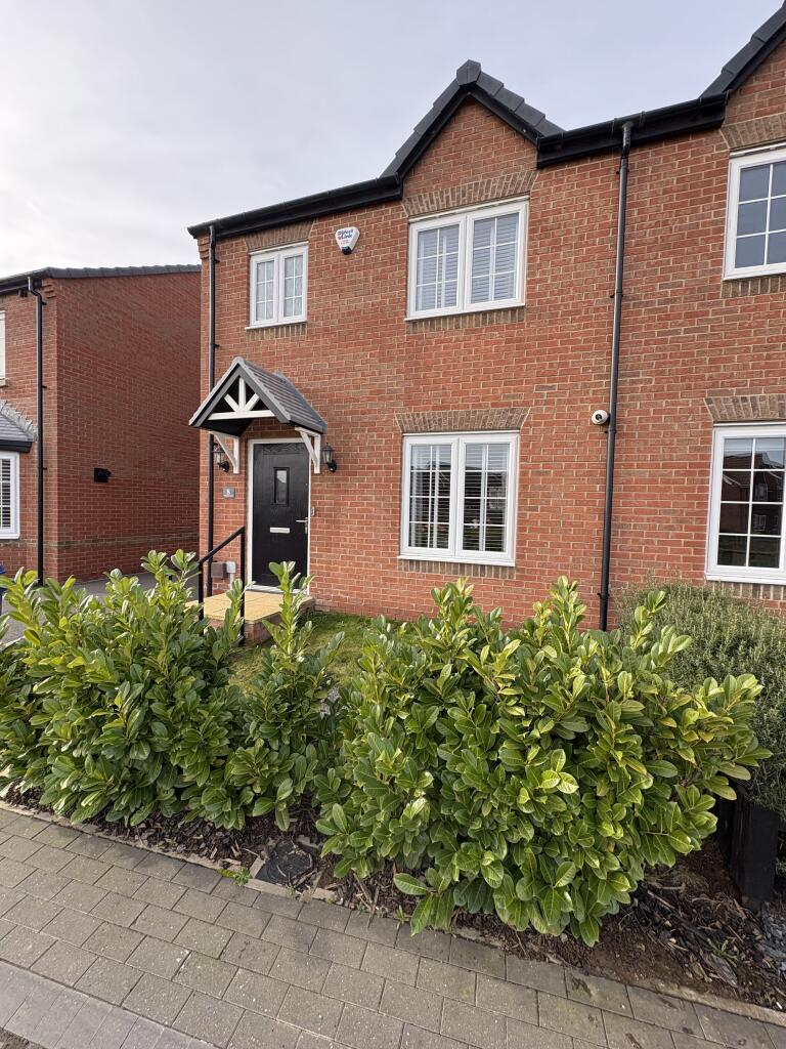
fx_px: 424
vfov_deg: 102.1
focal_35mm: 14
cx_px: 393
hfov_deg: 85.7
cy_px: 524
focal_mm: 2.22
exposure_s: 1/456
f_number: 2.2
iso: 40
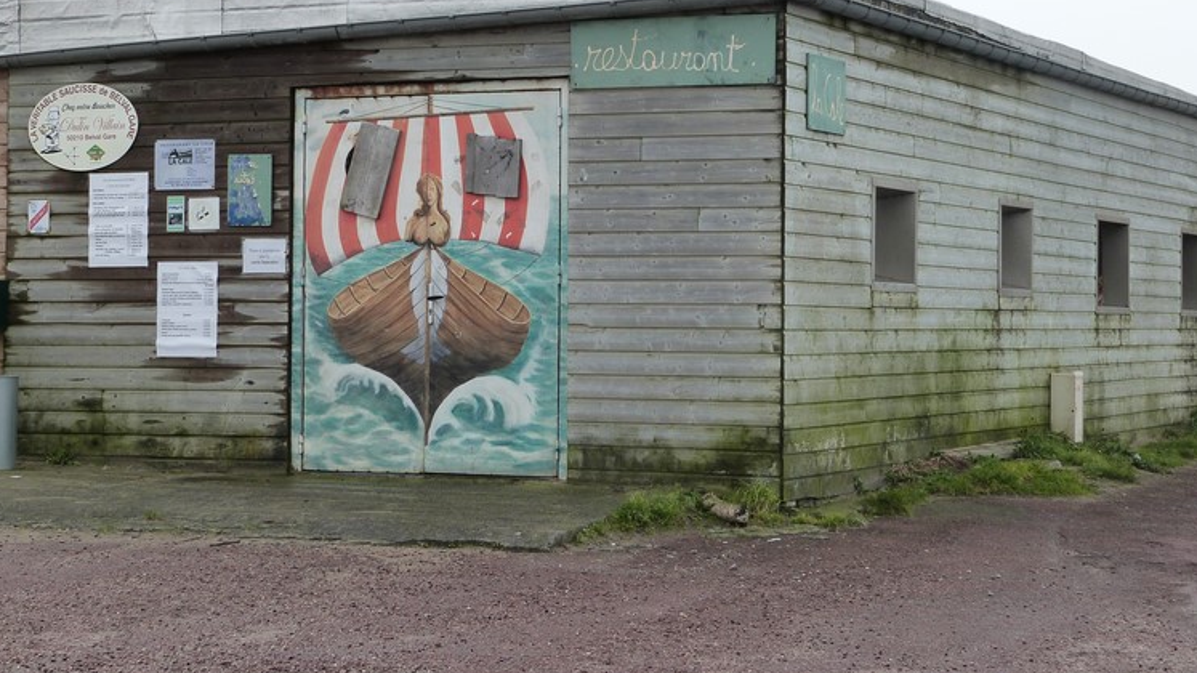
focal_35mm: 84
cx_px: 604
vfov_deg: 14.4
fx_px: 2666
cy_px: 229
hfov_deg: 25.3
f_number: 5.6
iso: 160
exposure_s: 1/250
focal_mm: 12.9
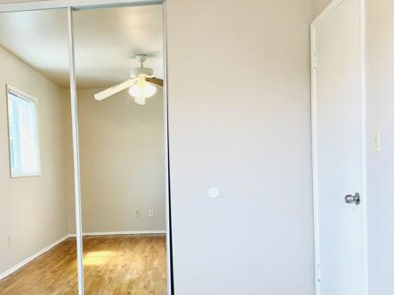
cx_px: 131
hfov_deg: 48.2
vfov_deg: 37.5
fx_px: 432
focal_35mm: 38
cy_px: 180
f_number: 1.8
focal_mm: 4.25
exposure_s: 1/120
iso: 64
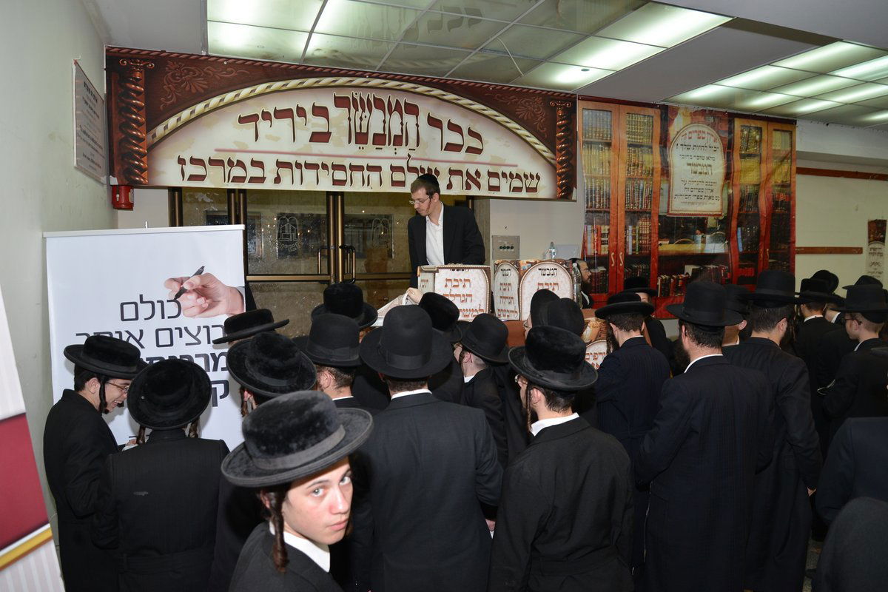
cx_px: 444
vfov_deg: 53.1
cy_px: 296
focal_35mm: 24
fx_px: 592
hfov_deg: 73.7
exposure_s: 1/125
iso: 800
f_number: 5
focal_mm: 24
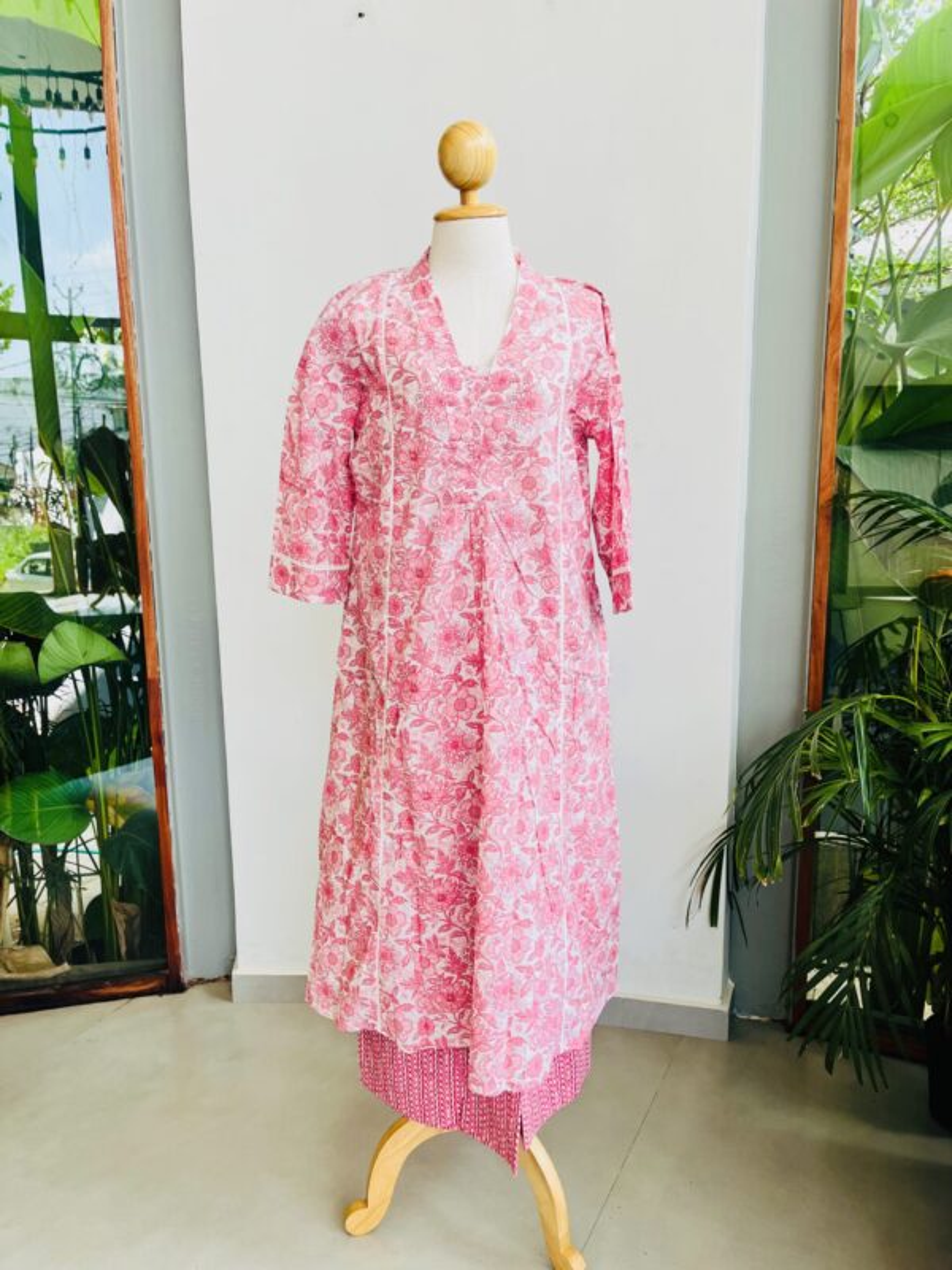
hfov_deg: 53.1
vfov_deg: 67.3
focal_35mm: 26
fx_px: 953
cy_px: 635
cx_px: 476
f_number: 1.6
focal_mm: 5.1
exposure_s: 1/454
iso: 50
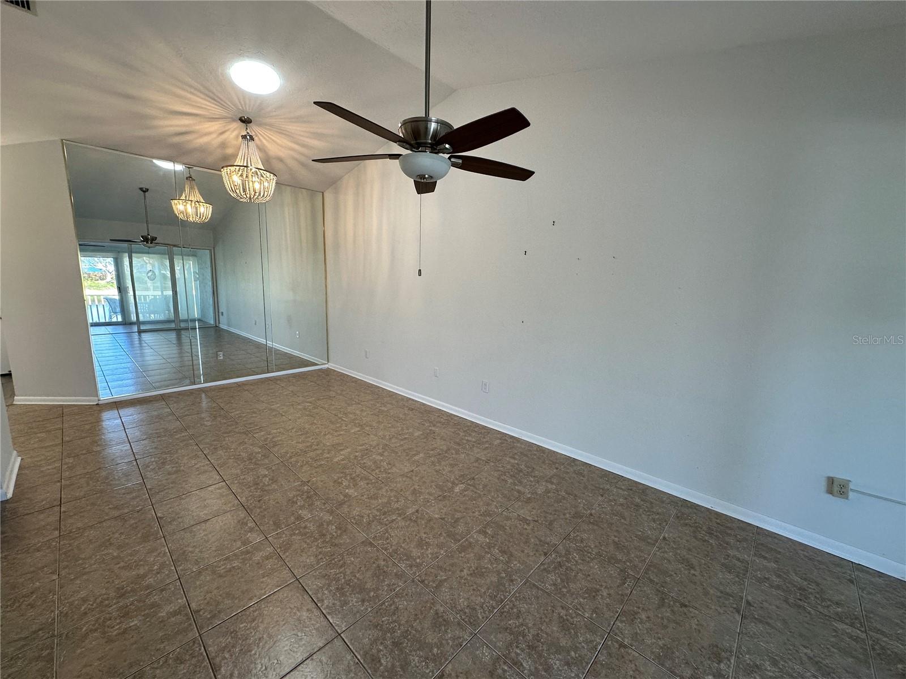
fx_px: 366
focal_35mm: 14
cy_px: 340
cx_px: 453
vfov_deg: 85.7
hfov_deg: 102.1
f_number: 2.2
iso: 160
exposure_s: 1/120
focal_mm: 2.22
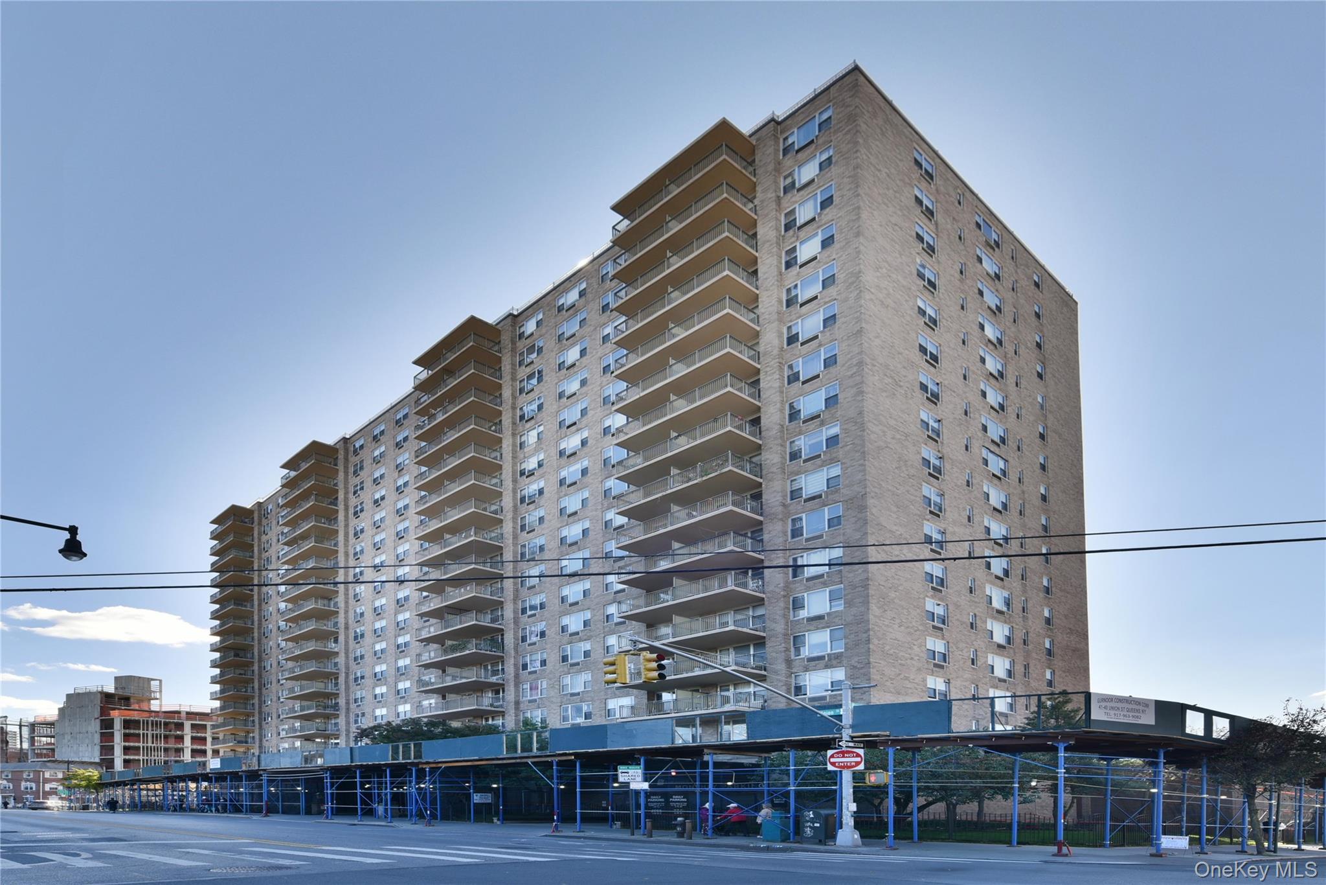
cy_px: 442
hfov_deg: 104.2
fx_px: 516
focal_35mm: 14
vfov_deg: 81.2
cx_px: 663
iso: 250
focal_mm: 14
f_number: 13
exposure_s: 1/100
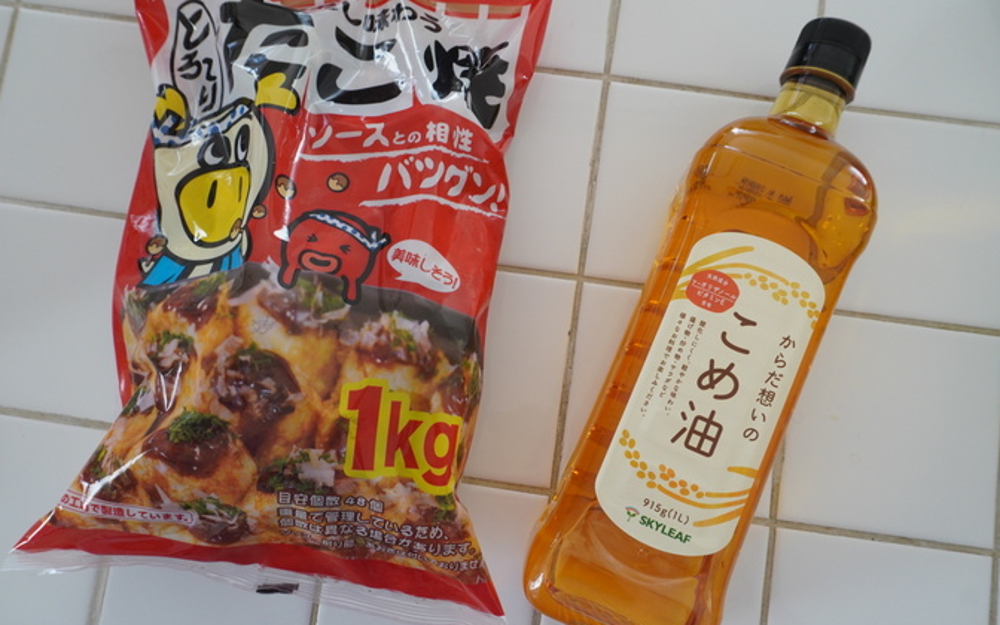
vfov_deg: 38.8
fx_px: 886
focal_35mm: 33
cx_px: 504
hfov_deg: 58.9
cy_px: 314
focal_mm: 21
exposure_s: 1/40
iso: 800
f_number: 8
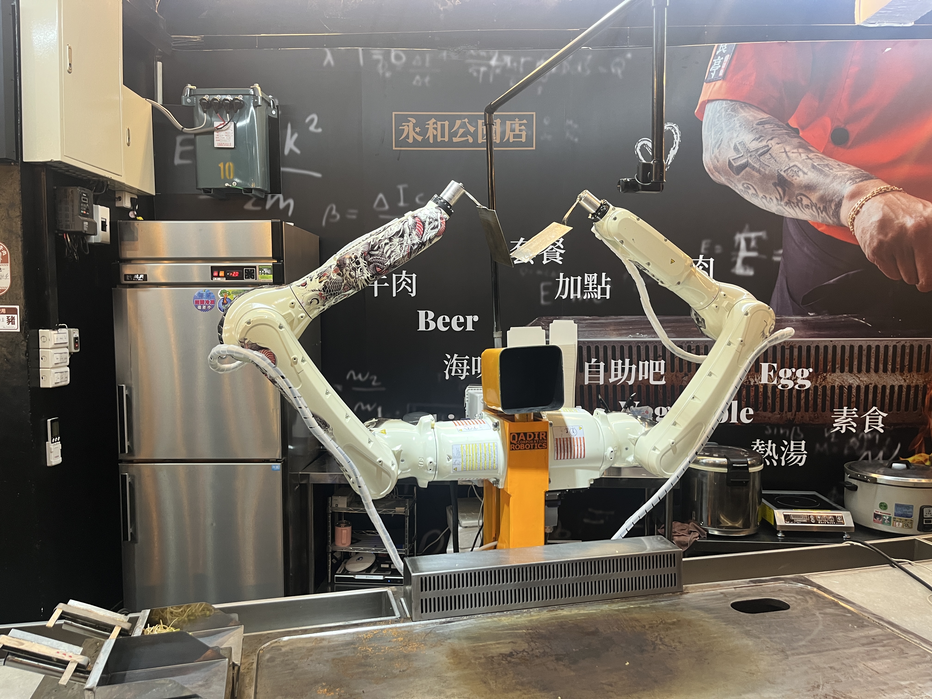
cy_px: 350
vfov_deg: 53.1
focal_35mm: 26
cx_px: 466
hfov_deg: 67.3
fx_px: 700
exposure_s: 1/60
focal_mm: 5.1
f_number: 1.6
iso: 125
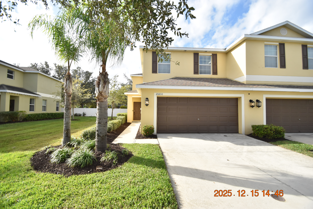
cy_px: 104
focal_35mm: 15
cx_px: 156
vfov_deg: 77.3
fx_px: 130
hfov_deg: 100.4
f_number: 3.5
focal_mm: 10
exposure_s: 1/4000
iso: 800
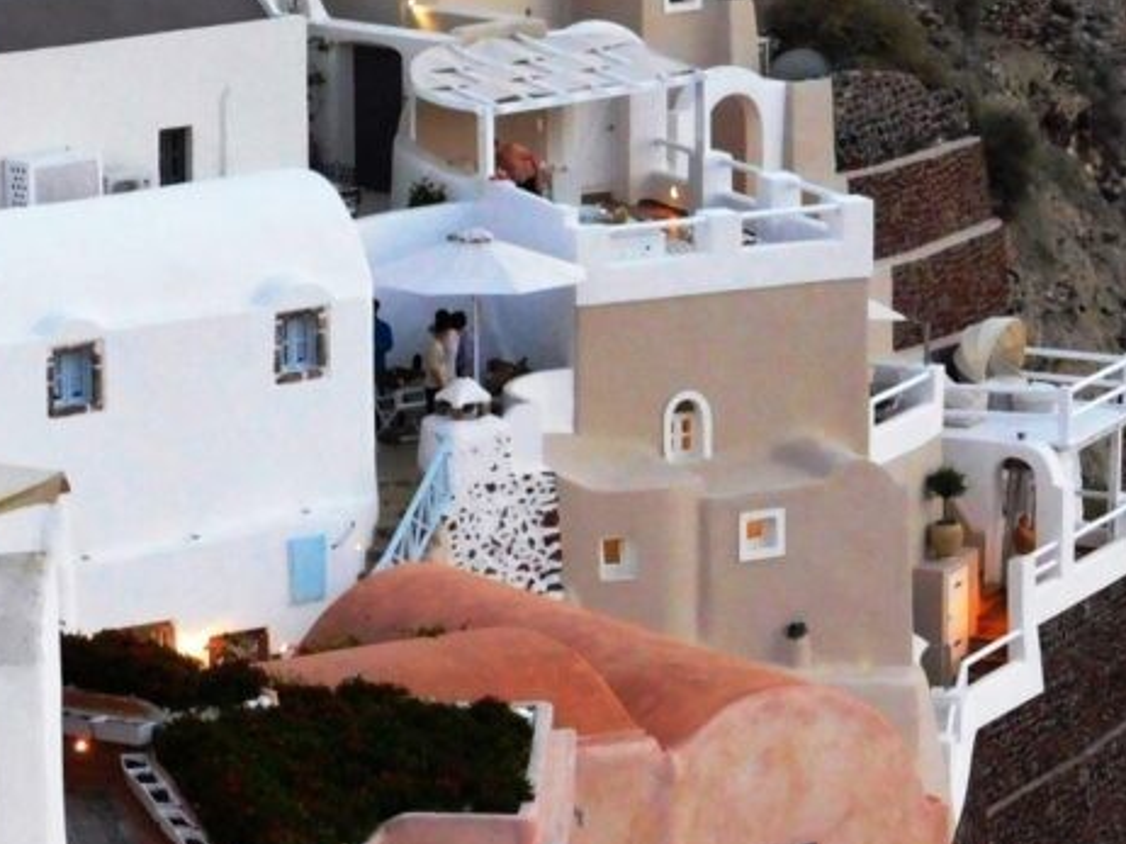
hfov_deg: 12.7
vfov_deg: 9.6
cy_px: 192
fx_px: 5008
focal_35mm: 154
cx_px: 1009
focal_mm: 11.7
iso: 450
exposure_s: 1/30
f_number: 4.2
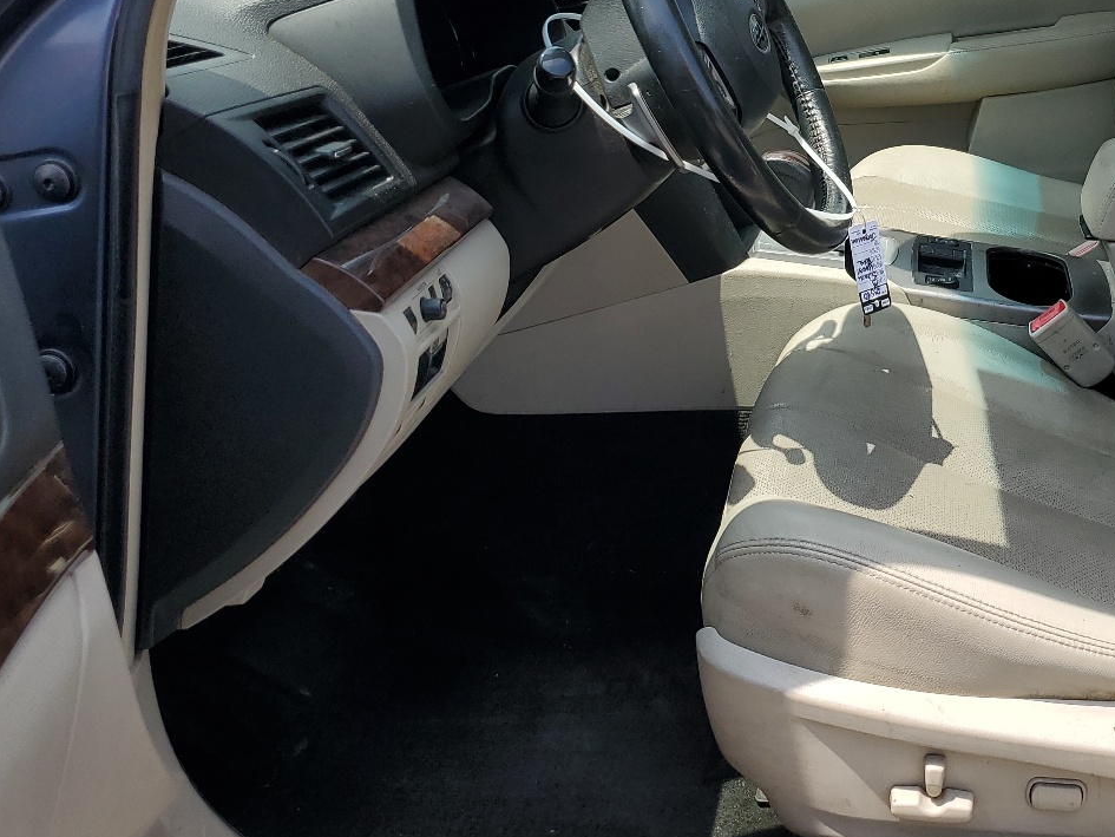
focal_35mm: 44
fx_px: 1417
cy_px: 222
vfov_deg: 32.3
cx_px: 866
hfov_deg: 41.4
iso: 50
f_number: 1.5
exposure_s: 1/1667
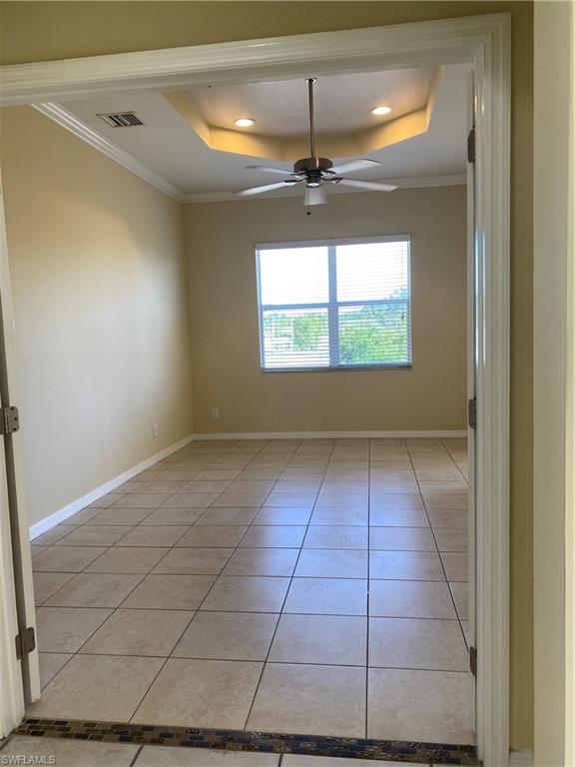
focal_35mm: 26
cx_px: 288
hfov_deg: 53.1
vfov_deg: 67.3
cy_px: 384
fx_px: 576
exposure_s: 1/120
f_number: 1.8
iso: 80
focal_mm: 4.25
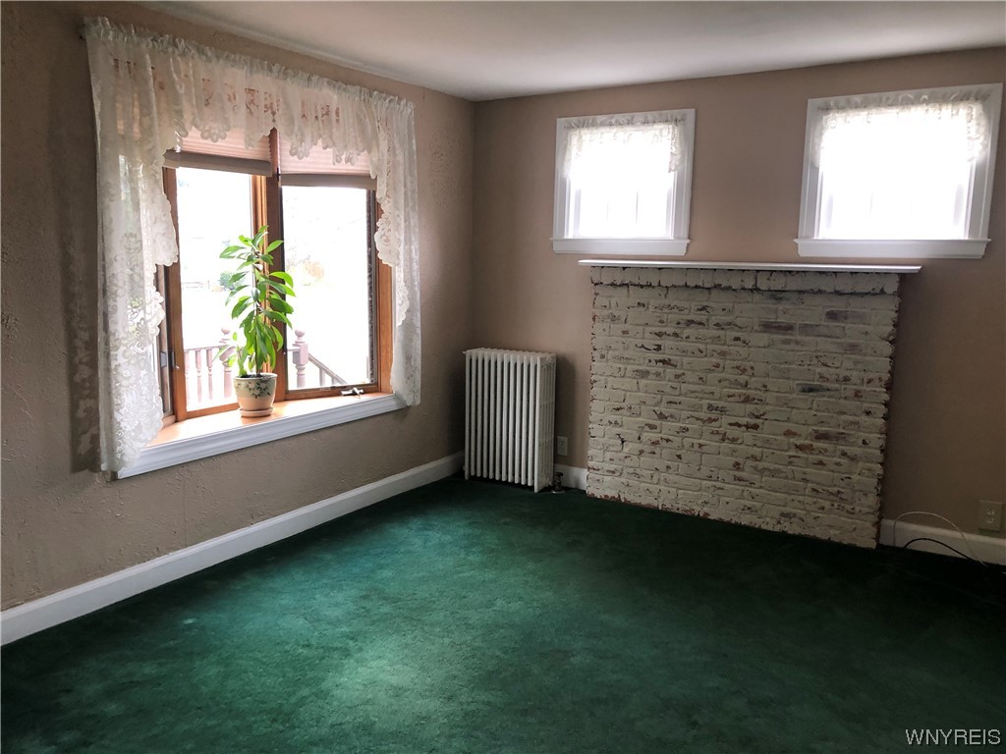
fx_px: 814
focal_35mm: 28
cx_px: 503
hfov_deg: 63.4
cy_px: 377
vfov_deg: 49.7
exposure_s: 1/15
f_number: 1.8
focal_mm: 3.99
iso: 40
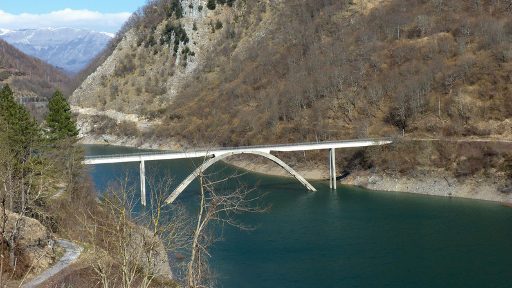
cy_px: 120
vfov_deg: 20.7
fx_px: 788
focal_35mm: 58
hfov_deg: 36.0
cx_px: 256
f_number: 5.6
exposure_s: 1/250
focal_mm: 9.5
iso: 80
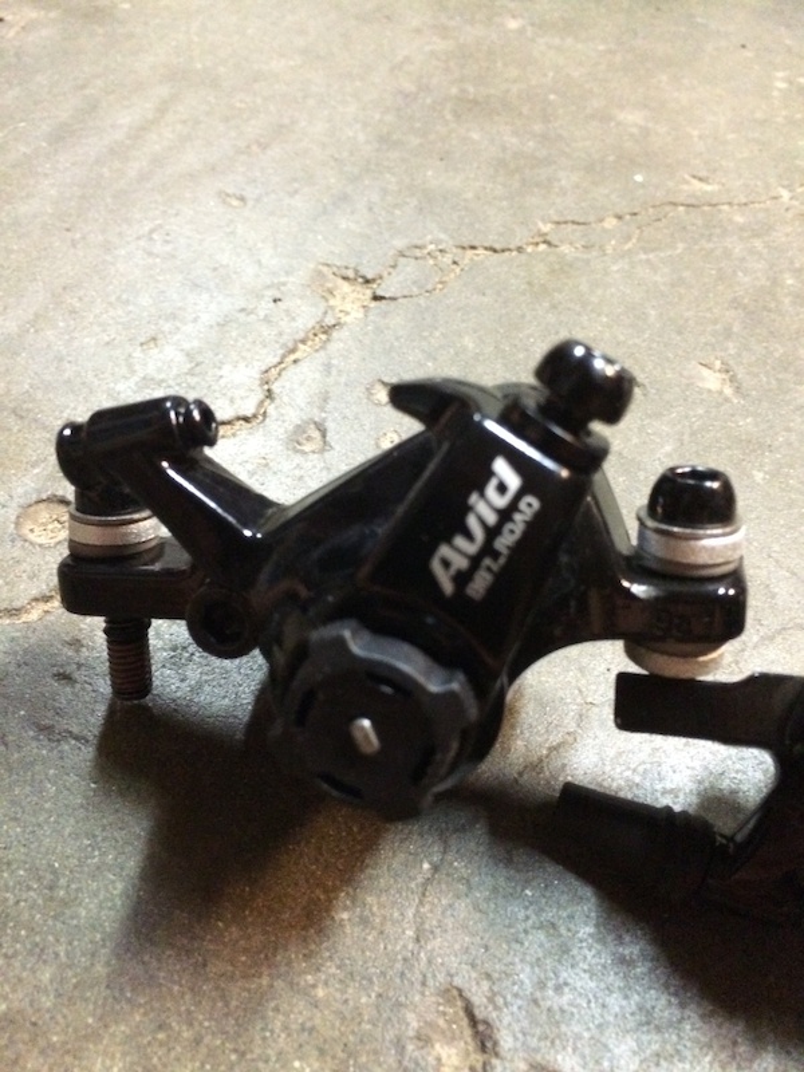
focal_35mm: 29
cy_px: 536
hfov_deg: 48.2
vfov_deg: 61.7
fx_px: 898
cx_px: 402
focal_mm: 4.15
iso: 500
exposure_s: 1/15
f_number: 2.2
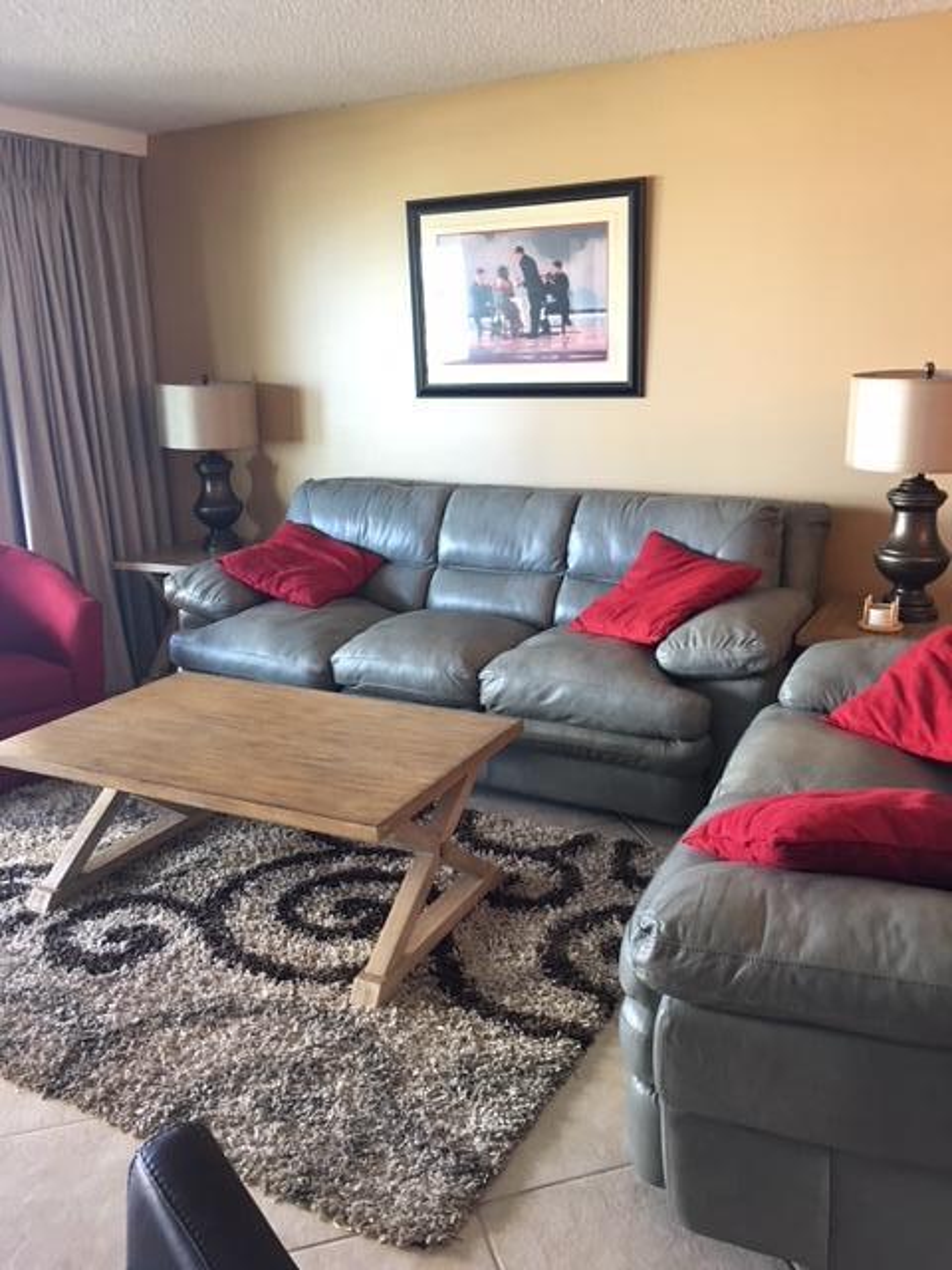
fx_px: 1063
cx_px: 476
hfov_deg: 48.2
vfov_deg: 61.7
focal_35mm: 29
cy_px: 635
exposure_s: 1/15
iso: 64
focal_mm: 4.15
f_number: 2.2
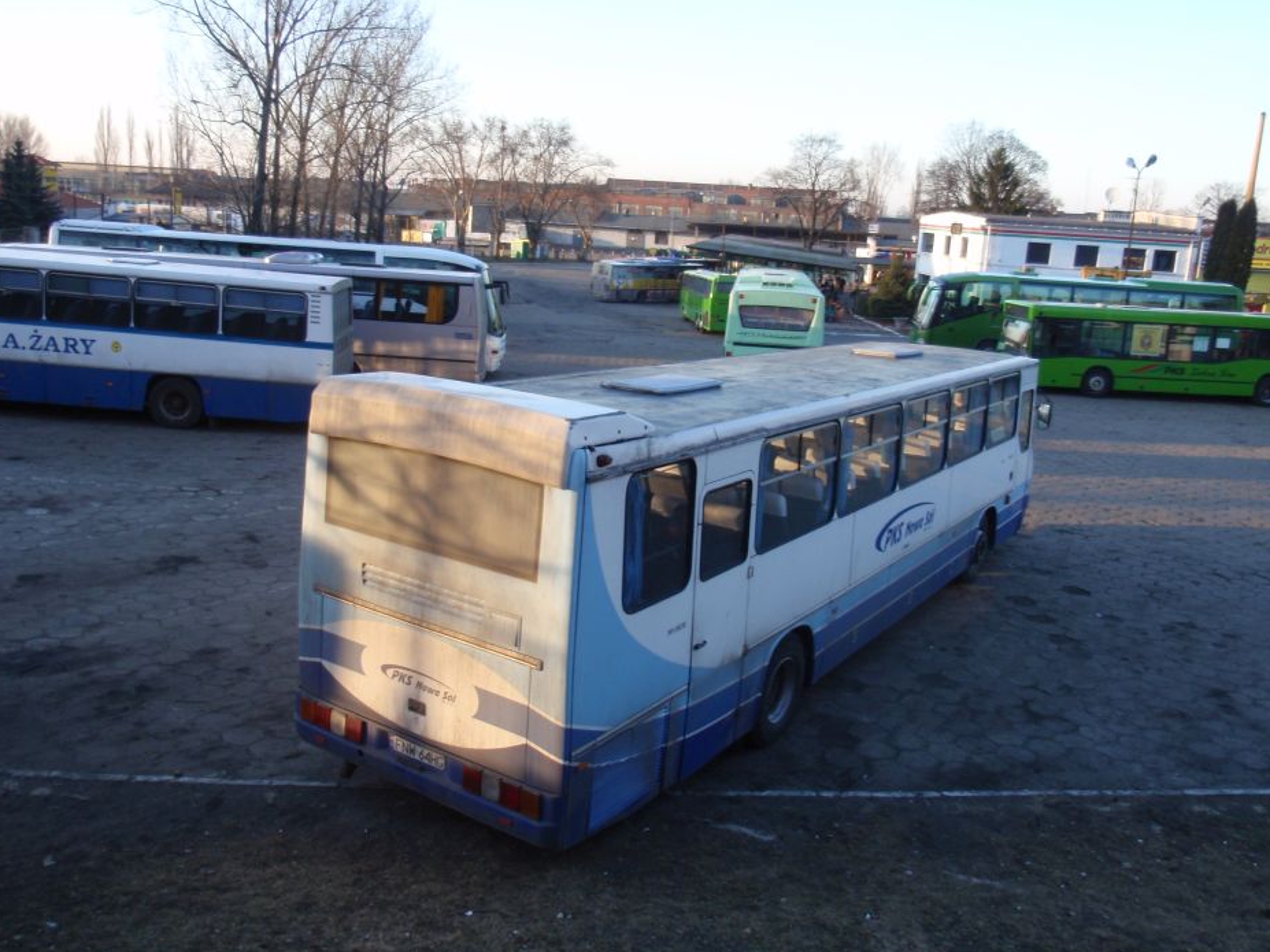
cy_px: 467
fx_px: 1064
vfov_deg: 48.2
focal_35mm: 29
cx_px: 638
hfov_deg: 61.7
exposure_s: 1/100
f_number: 3.2
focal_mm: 5
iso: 64
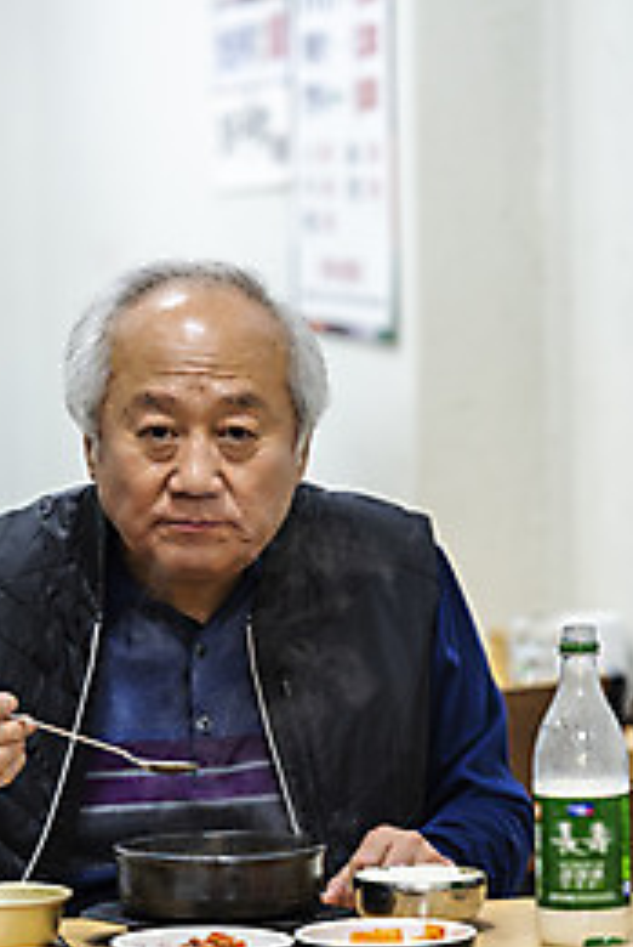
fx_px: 5866
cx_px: 253
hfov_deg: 6.2
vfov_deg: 9.2
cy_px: 521
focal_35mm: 223
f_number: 2.8
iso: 640
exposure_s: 1/100
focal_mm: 145
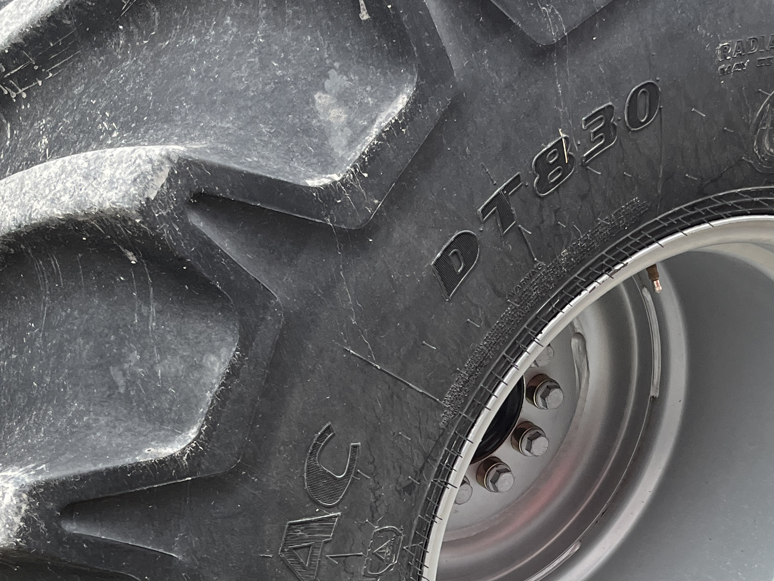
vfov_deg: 22.6
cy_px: 465
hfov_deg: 30.1
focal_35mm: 64
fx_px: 1431
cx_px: 488
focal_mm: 5.1
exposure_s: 1/121
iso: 125
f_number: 1.6
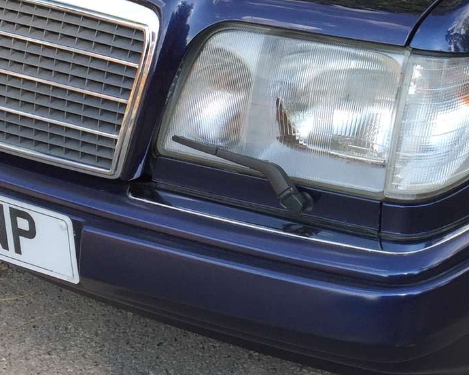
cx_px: 400
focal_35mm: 82
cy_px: -12
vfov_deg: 18.2
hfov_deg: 22.8
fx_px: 1138
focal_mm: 4.15
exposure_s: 1/399
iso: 32
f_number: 2.2
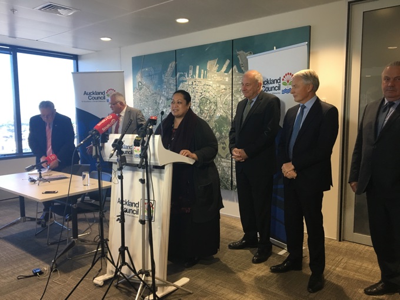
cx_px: 200
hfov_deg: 61.7
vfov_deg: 48.2
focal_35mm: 29
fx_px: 335
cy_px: 150
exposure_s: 1/33
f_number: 2.2
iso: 50
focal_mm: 4.15
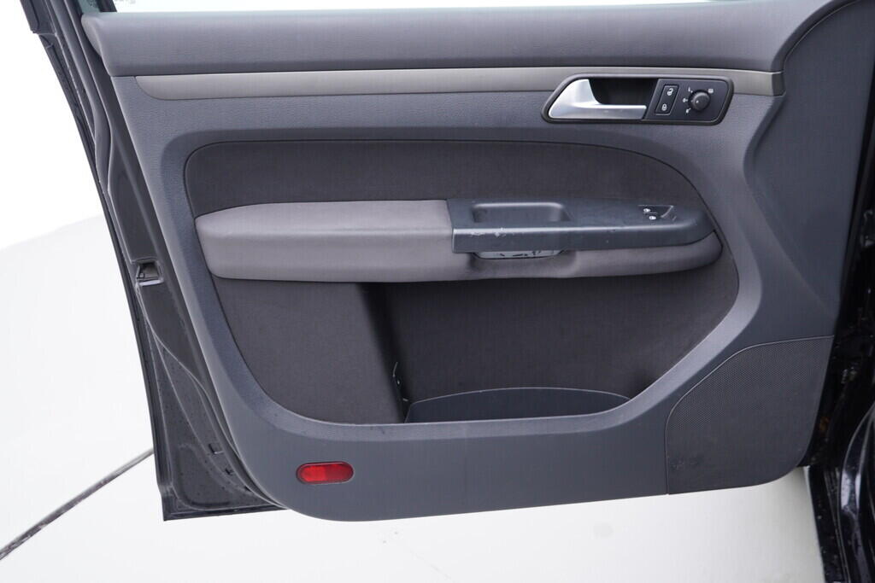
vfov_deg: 36.9
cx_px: 438
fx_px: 875
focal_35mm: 36
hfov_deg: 53.1
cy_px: 292
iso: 160
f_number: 2.8
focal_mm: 24
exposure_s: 1/40
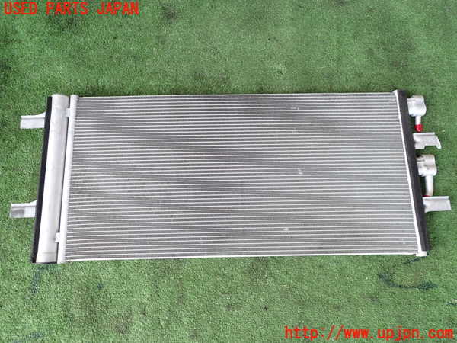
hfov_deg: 69.4
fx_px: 330
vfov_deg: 54.9
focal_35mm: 25
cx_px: 228
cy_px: 172
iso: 100
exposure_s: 1/60
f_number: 2.8
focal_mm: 4.5
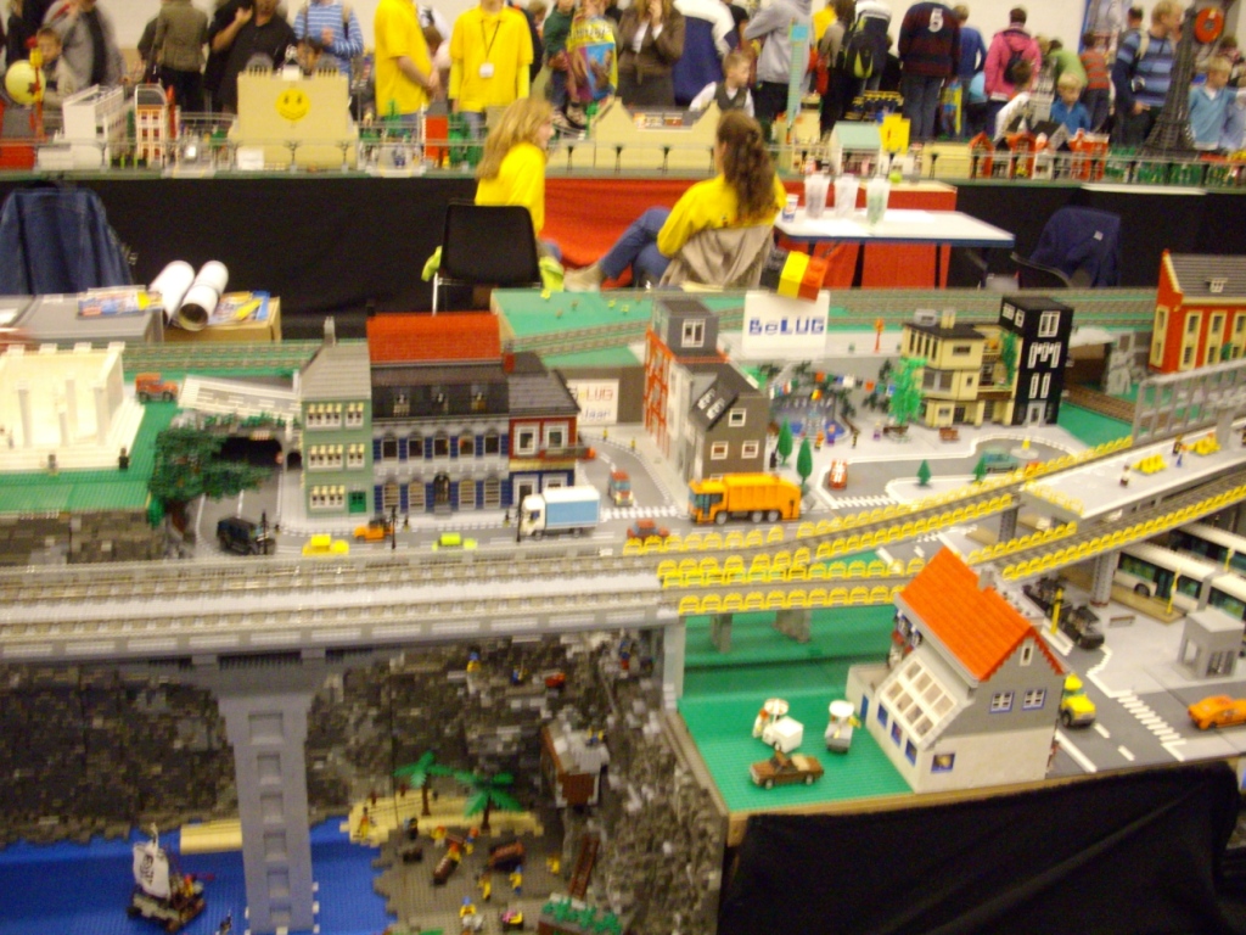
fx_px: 1332
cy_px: 468
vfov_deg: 38.7
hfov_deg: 50.1
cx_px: 623
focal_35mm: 37
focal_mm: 6.2
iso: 400
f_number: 2.8
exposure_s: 1/8
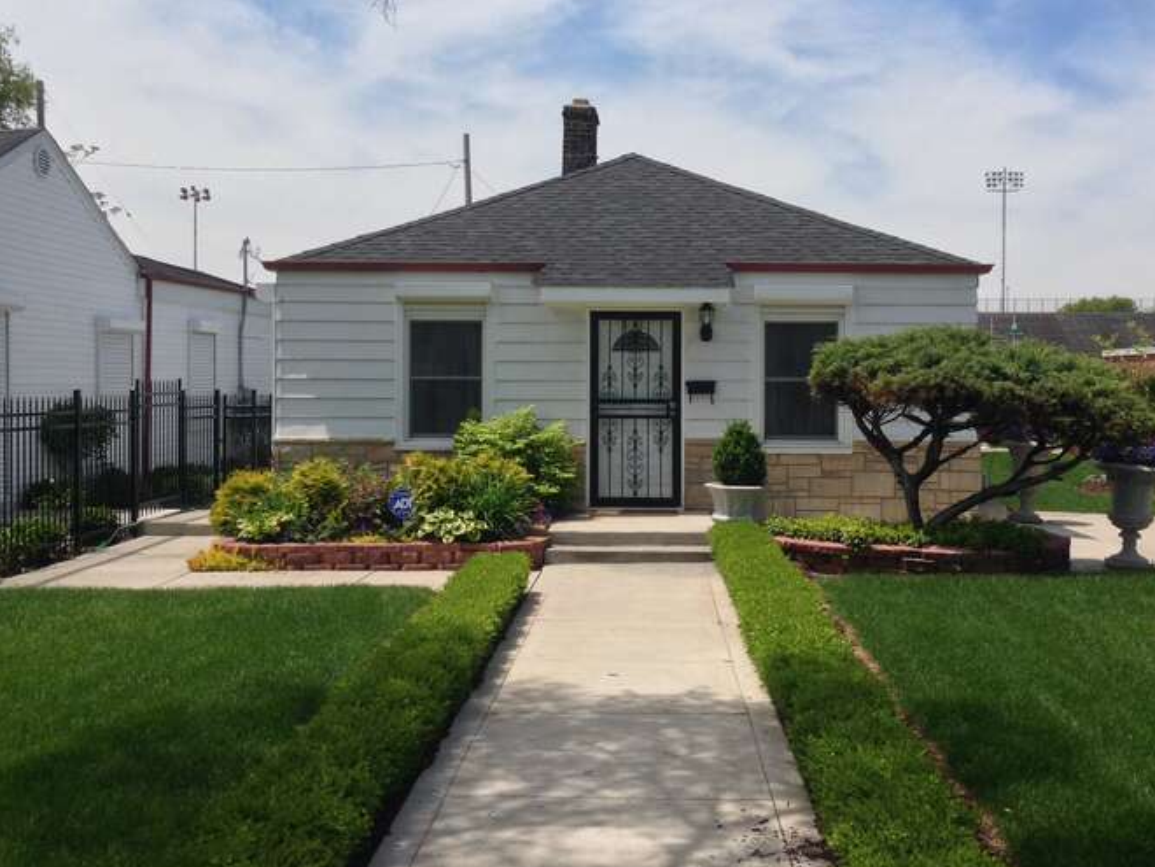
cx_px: 628
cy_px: 384
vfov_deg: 35.9
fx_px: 1335
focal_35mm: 40
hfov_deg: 46.7
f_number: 2.4
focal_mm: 4.12
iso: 50
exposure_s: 1/1642
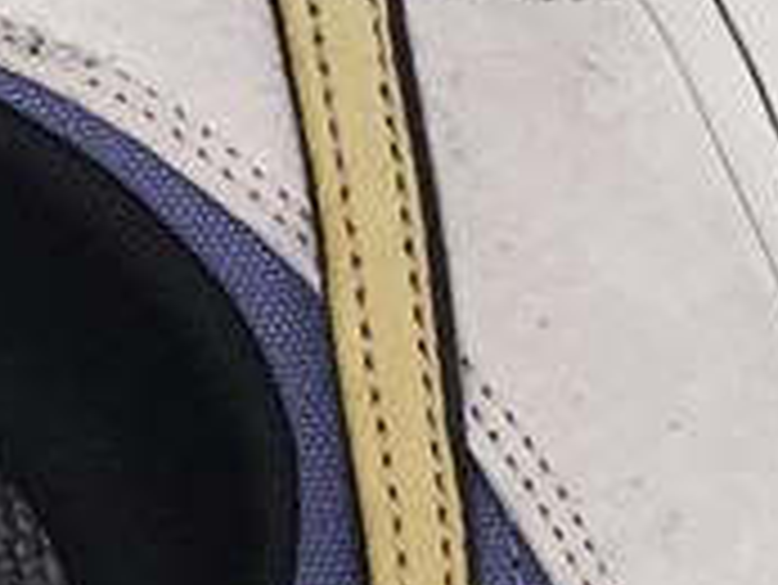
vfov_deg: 8.9
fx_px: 3621
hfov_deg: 11.3
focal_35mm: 161
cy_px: -385
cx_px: -697
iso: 25
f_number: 2.4
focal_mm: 3.3
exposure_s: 1/353
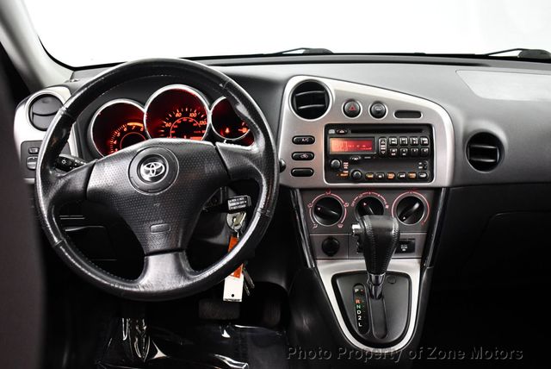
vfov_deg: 36.9
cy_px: 184
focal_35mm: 36
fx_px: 551
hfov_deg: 53.1
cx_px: 276
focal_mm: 18
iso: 3200
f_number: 3.5
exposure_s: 1/100
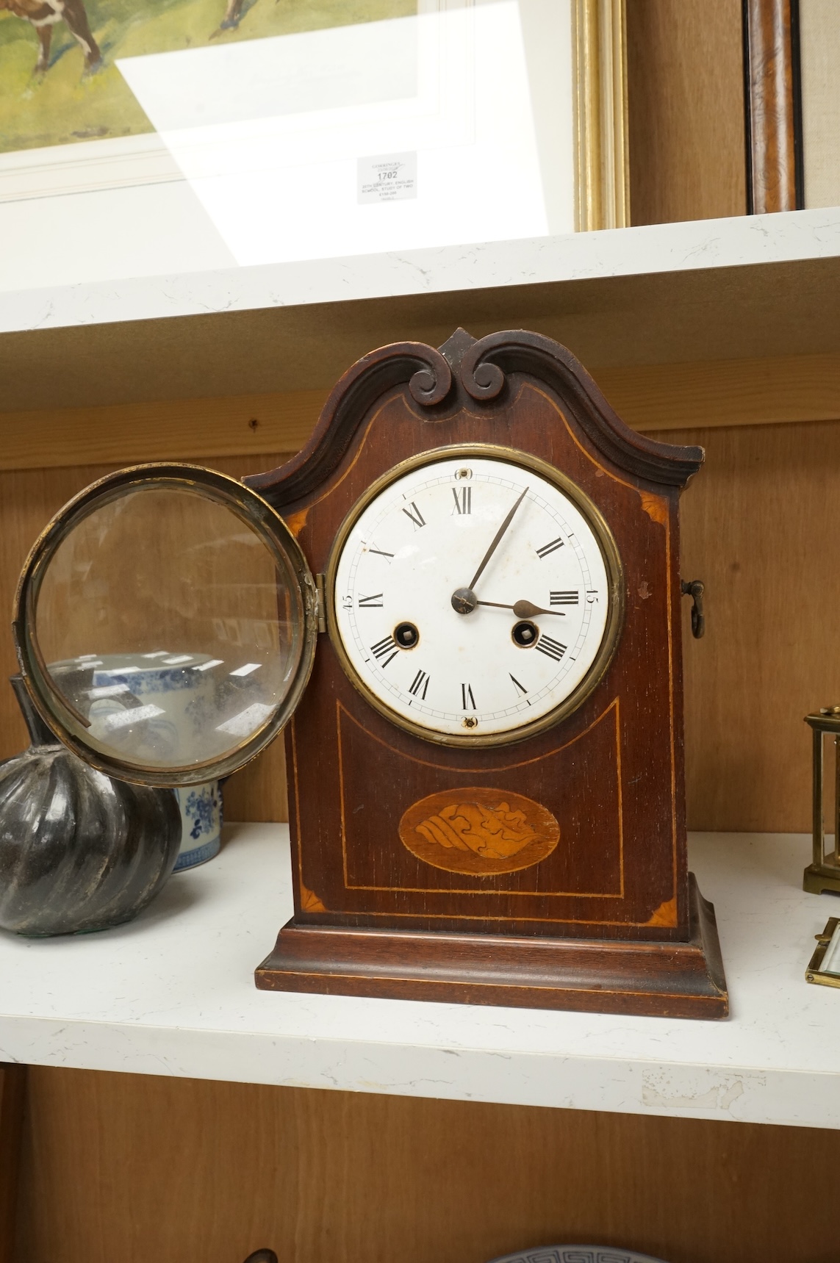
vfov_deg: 65.5
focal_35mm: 28
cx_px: 420
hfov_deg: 46.3
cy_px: 632
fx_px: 982
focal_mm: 28
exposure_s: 1/50
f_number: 11
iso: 2500
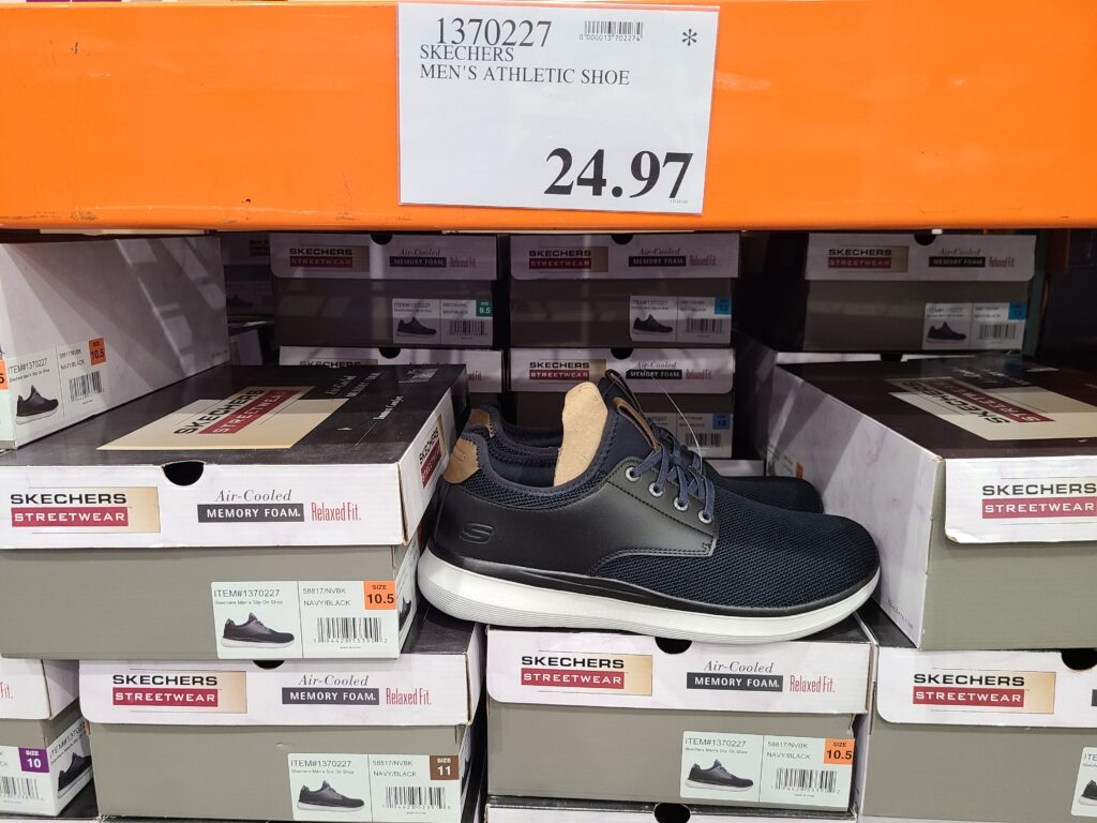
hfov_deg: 67.3
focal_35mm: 26
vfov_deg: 53.1
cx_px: 548
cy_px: 412
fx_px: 824
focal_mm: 5.4
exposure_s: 1/60
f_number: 1.8
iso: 250
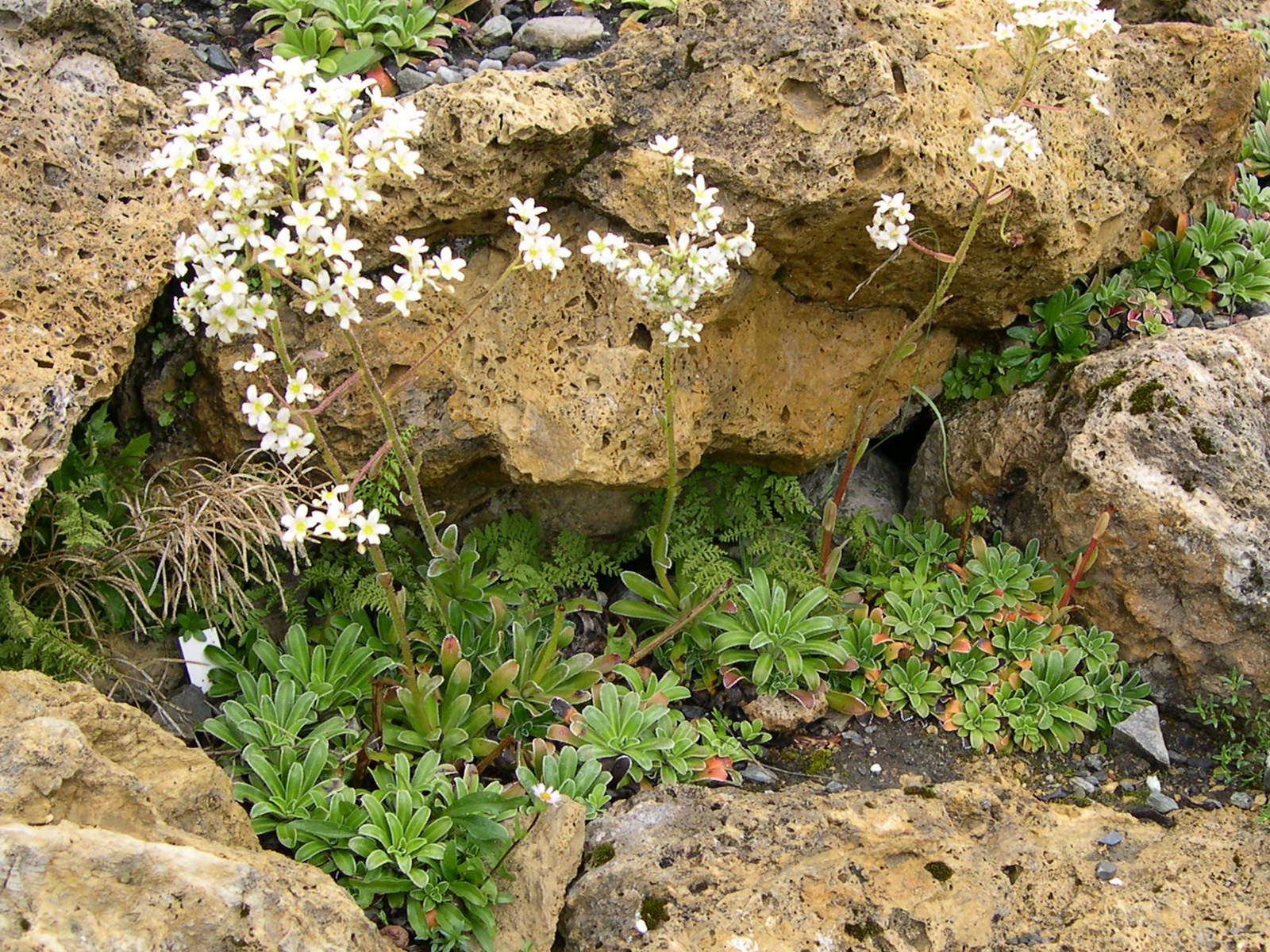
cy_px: 476
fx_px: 1394
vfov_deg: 37.7
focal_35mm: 38
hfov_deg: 49.0
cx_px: 635
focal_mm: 8
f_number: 2.8
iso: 100
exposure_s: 1/178
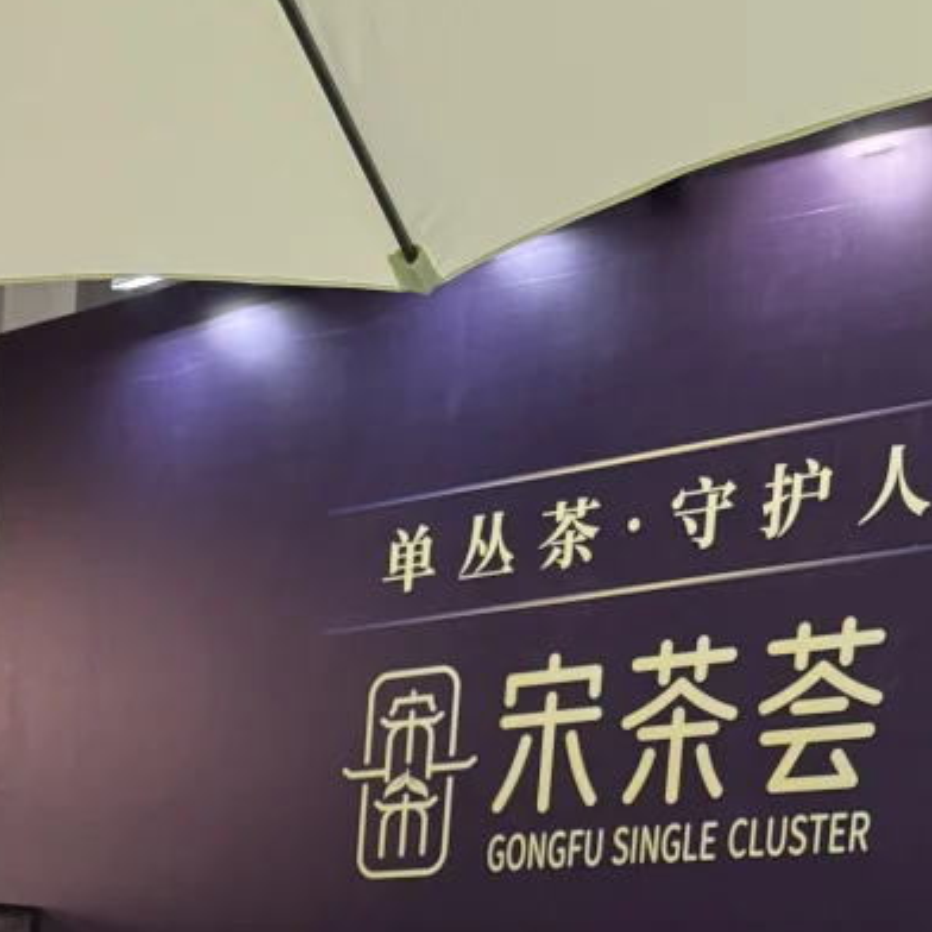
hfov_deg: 20.8
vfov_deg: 18.8
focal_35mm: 78
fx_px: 2376
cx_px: -176
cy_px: 1510
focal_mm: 6.76
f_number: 1.78
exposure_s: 1/100
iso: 160
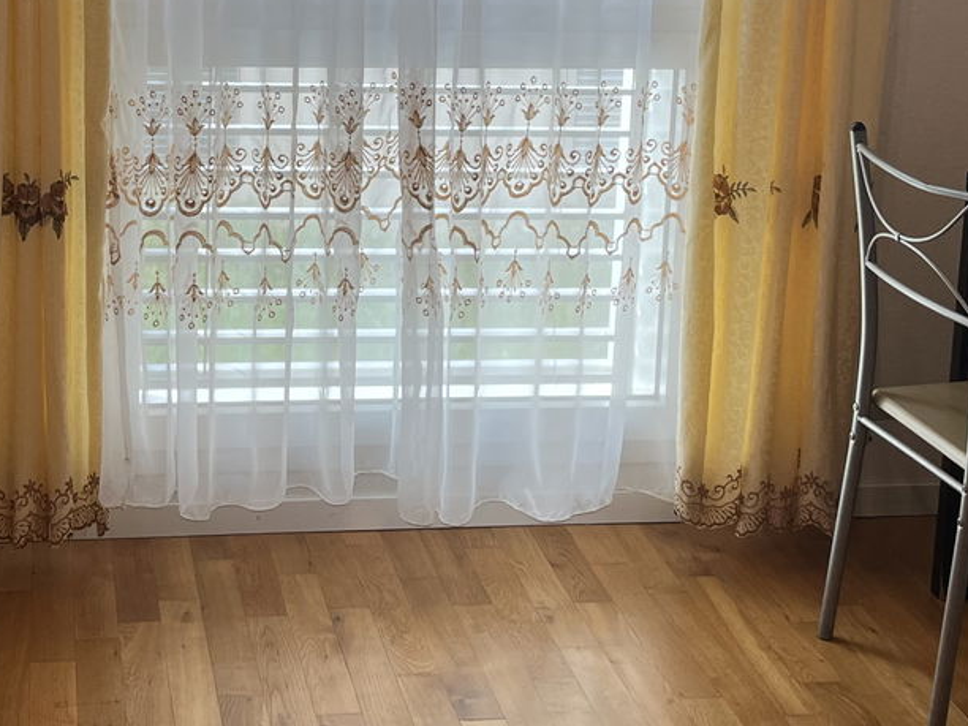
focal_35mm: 68
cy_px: 93
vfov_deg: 21.2
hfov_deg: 28.3
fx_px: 1902
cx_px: 307
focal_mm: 5.1
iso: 32
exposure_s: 1/123
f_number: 1.6
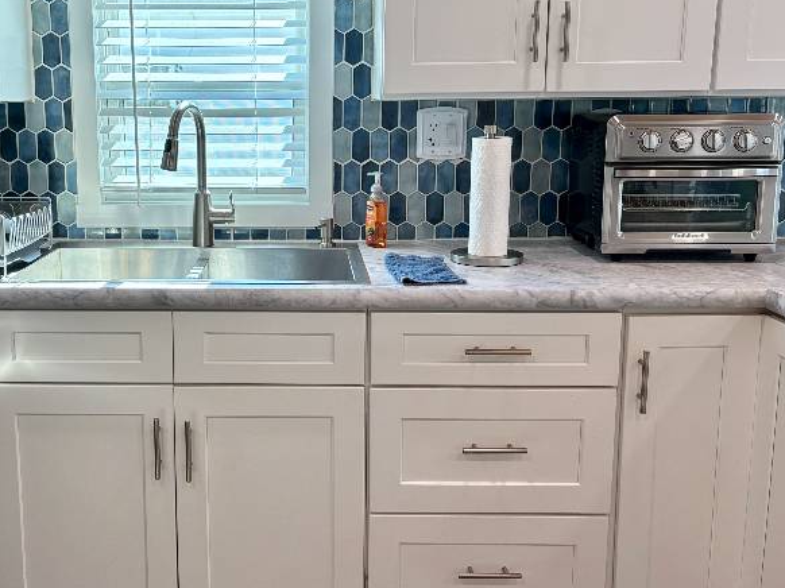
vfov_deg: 37.6
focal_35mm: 38
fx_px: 861
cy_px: 253
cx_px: 270
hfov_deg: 48.3
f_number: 1.6
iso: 125
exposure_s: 1/203
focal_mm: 5.96
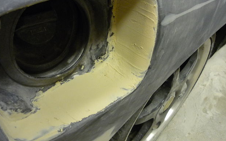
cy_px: 71
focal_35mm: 36
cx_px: 112
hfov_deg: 54.0
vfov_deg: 35.3
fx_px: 222
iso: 400
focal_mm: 5.5
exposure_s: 1/30
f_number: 2.8
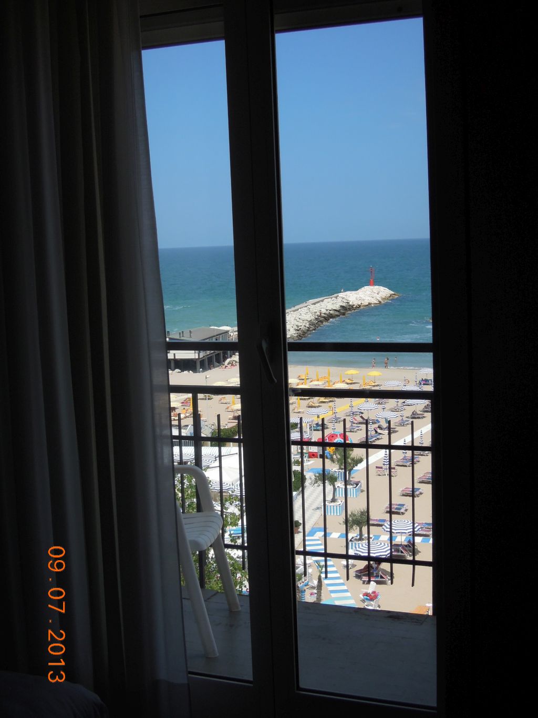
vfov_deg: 38.2
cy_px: 359
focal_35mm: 50
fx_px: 1036
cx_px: 269
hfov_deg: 29.1
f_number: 4.2
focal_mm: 9
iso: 160
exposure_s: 1/1600
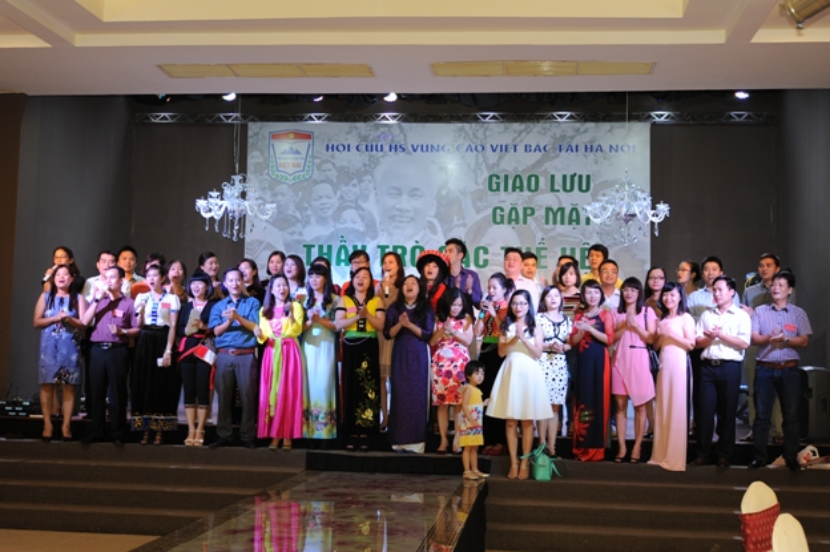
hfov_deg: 41.1
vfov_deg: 28.0
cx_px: 415
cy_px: 276
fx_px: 1106
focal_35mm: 48
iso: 500
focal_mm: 48
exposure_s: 1/50
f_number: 5.6
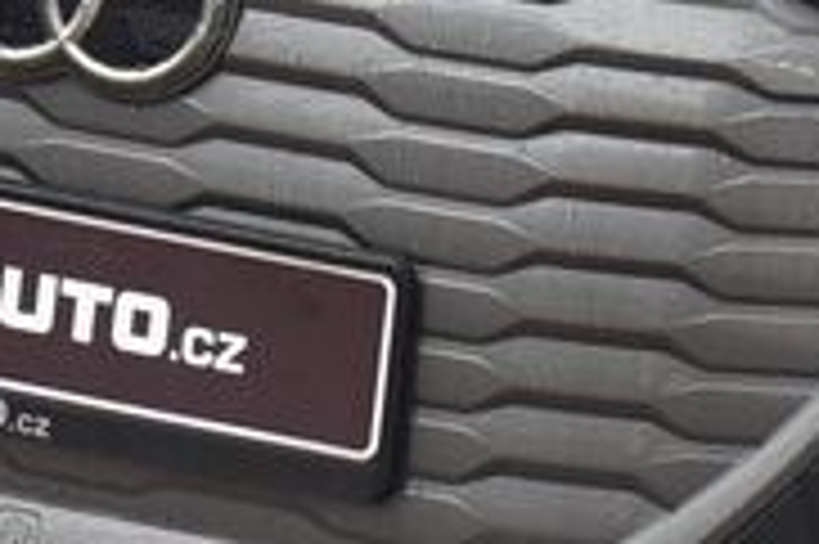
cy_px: -4
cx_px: 634
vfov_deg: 5.3
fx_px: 5887
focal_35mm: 259
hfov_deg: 7.9
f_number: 4
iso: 500
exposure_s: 1/60
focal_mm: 46
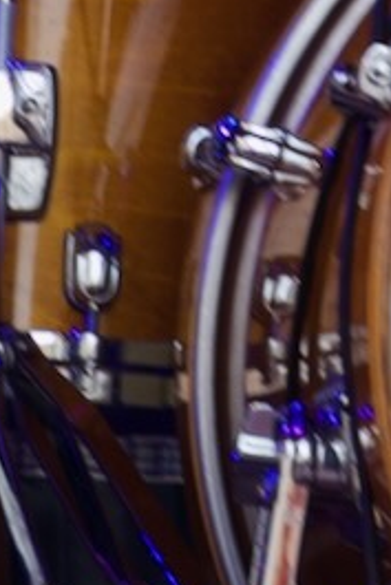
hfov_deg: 1.3
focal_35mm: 1032
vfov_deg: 2.0
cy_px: -691
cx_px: 630
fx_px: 16790
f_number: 4
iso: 100
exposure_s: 1/80
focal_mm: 78.39
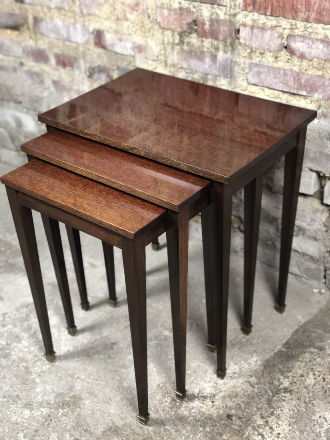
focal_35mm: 52
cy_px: 220
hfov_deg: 28.0
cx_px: 165
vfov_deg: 36.8
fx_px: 661
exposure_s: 1/25
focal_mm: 6
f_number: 2.4
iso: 125
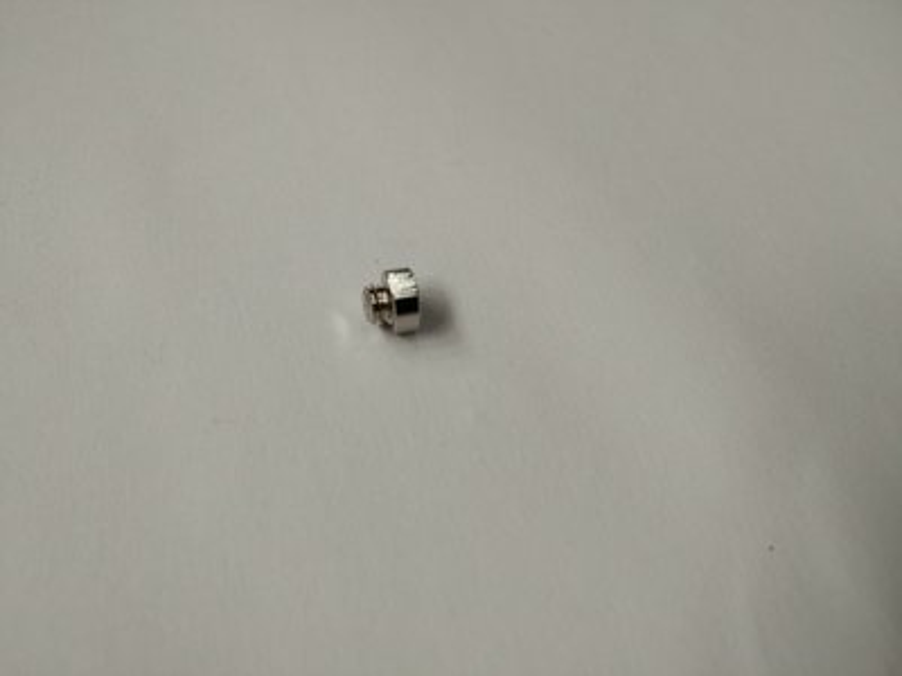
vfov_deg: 46.8
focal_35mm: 30
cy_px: 338
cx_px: 451
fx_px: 782
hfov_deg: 60.0
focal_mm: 4.12
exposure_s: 1/100
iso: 155
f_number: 2
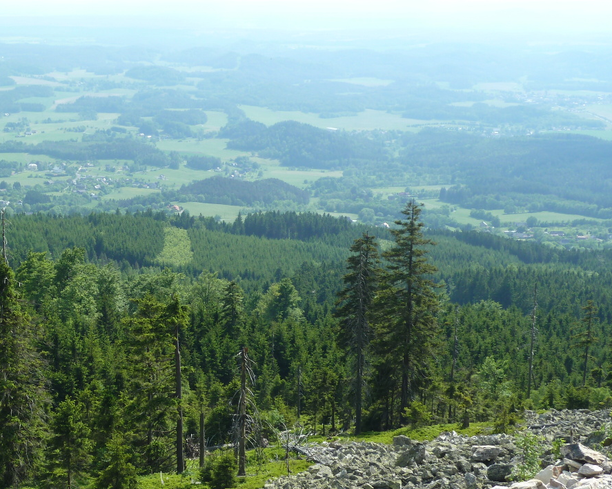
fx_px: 1123
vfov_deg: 24.6
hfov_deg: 30.1
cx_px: 175
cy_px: 254
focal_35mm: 62
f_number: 4
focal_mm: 7.3
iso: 80
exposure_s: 1/320
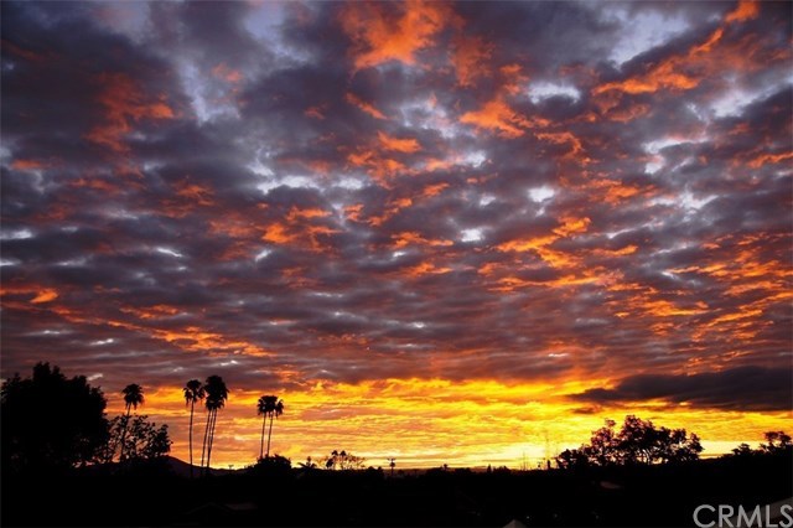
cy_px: 264
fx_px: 727
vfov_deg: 39.9
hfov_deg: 57.2
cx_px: 396
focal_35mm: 33
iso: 200
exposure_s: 1/160
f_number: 4.5
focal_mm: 22
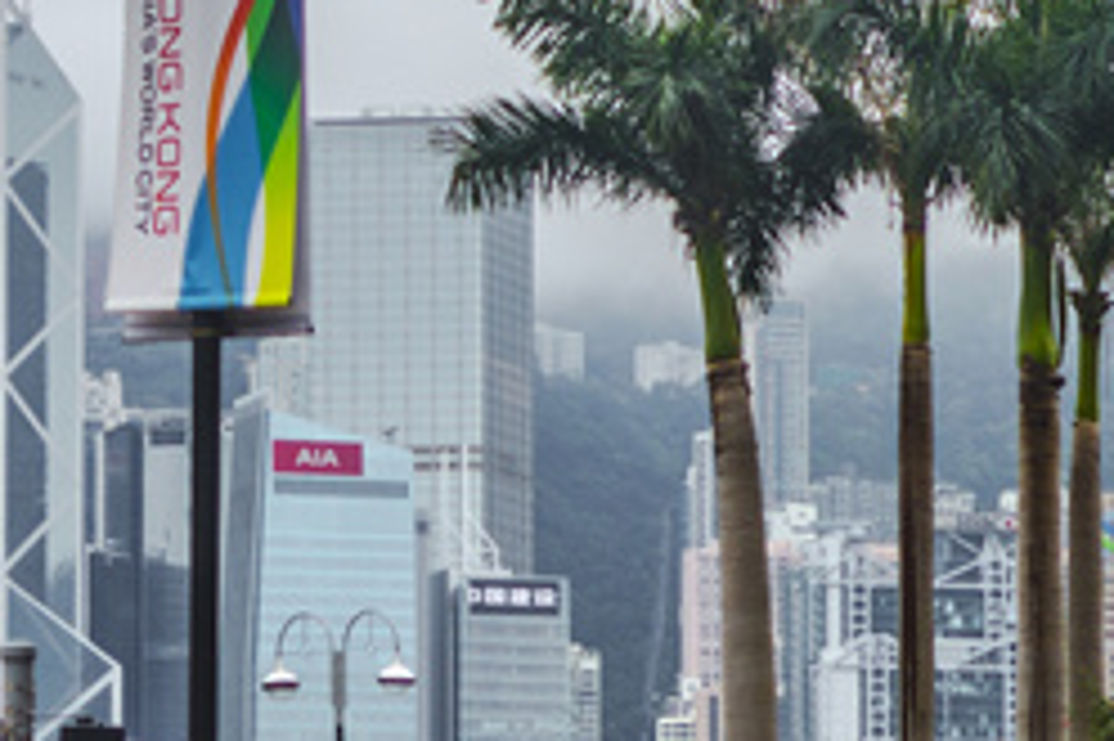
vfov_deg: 6.5
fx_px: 6556
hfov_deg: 9.2
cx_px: 2044
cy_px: 211
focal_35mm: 212
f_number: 1.8
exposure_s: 1/2500
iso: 100
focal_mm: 35
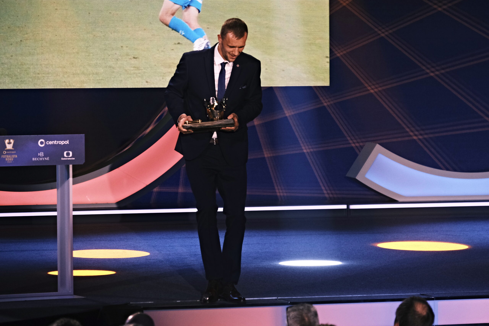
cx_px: 244
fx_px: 2744
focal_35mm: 202
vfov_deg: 6.8
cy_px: 163
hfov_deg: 10.2
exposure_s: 1/160
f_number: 4.4
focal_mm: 134.5
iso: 2500
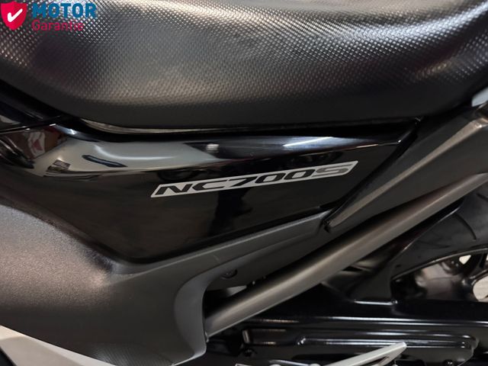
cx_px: 244
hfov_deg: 71.6
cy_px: 183
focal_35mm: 24
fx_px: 338
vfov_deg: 56.8
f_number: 1.78
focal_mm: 6.76
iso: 1250
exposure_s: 1/25
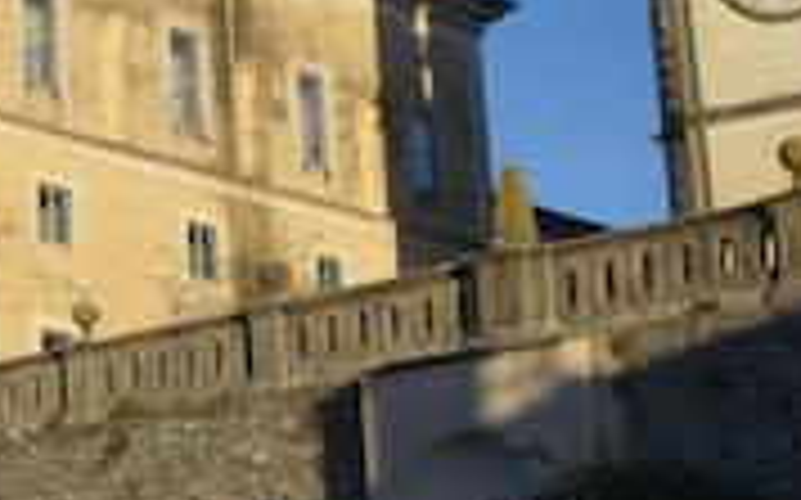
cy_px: -218
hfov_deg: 16.8
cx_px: -81
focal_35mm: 120
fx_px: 2618
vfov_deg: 10.6
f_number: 3.8
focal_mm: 20
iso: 100
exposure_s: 1/800
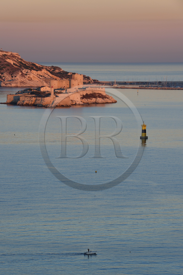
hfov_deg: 6.9
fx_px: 1527
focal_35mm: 200
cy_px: 138
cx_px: 92
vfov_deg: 10.3
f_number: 5.6
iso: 200
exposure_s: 1/200
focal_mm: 200
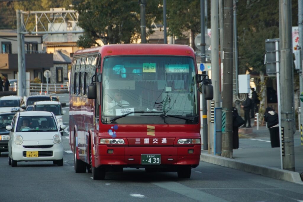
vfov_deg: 4.4
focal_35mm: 315
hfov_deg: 6.5
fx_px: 2653
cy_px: 101
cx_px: 152
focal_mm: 210
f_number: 6.3
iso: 640
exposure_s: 1/400
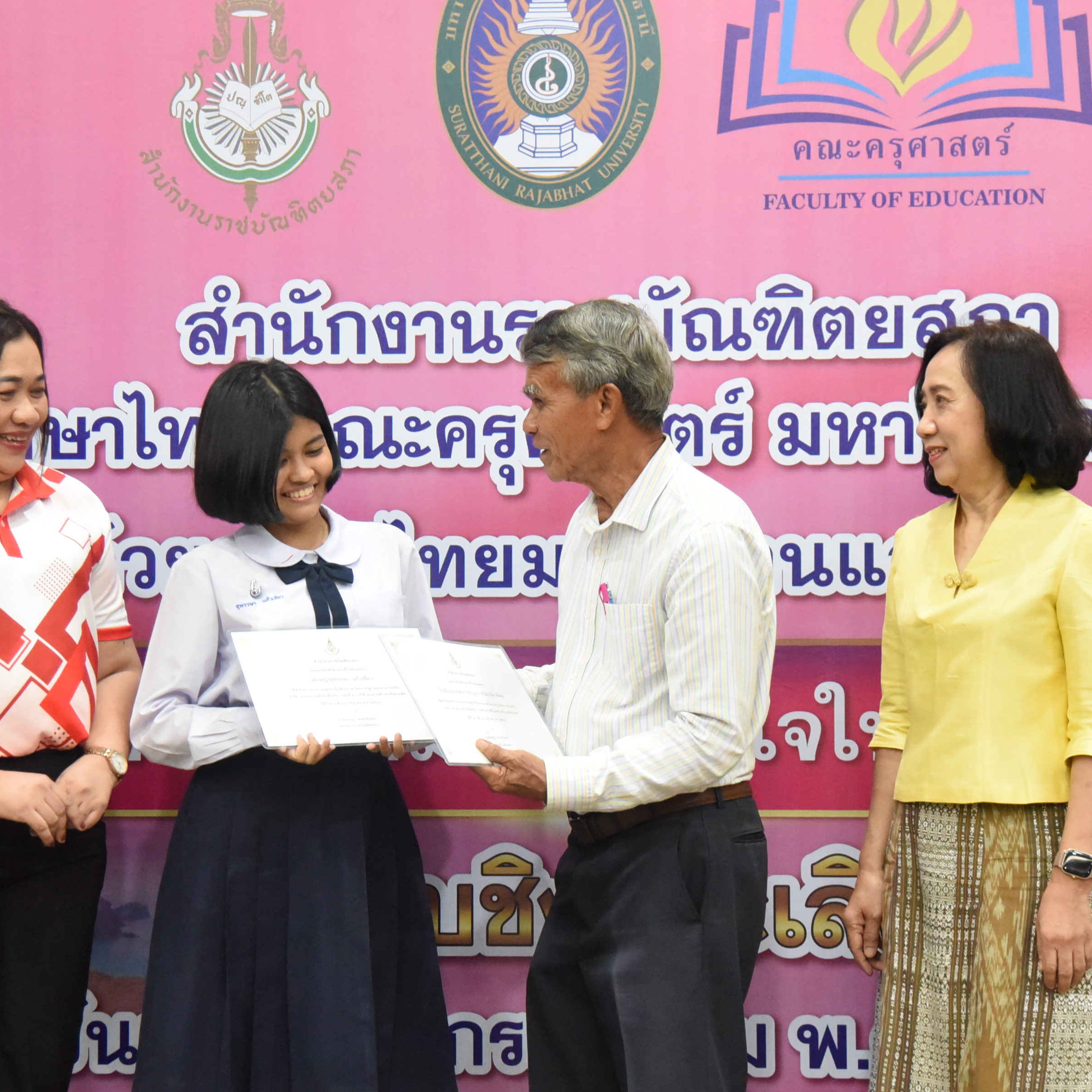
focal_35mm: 104
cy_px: 673
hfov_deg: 16.7
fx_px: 3712
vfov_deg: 16.7
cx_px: 483
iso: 8000
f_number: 4
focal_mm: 65
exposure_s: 1/200
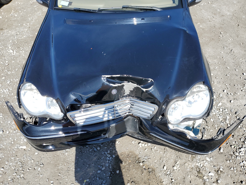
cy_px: 92
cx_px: 123
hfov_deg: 67.3
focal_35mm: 26
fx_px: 185
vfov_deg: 53.1
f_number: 1.5
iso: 50
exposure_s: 1/2000
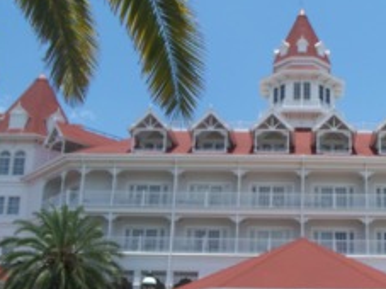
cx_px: 300
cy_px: 193
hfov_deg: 31.0
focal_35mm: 61
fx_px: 680
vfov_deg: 23.9
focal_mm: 7.8
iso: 64
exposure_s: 1/500
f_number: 4
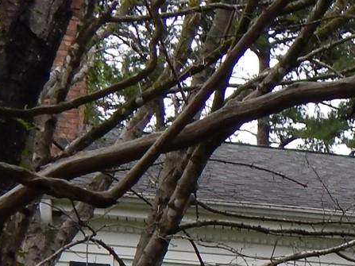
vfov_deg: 9.8
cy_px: 501
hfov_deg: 12.2
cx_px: 727
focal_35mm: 142
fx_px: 1456
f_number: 3.2
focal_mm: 5.6
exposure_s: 1/250
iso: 125
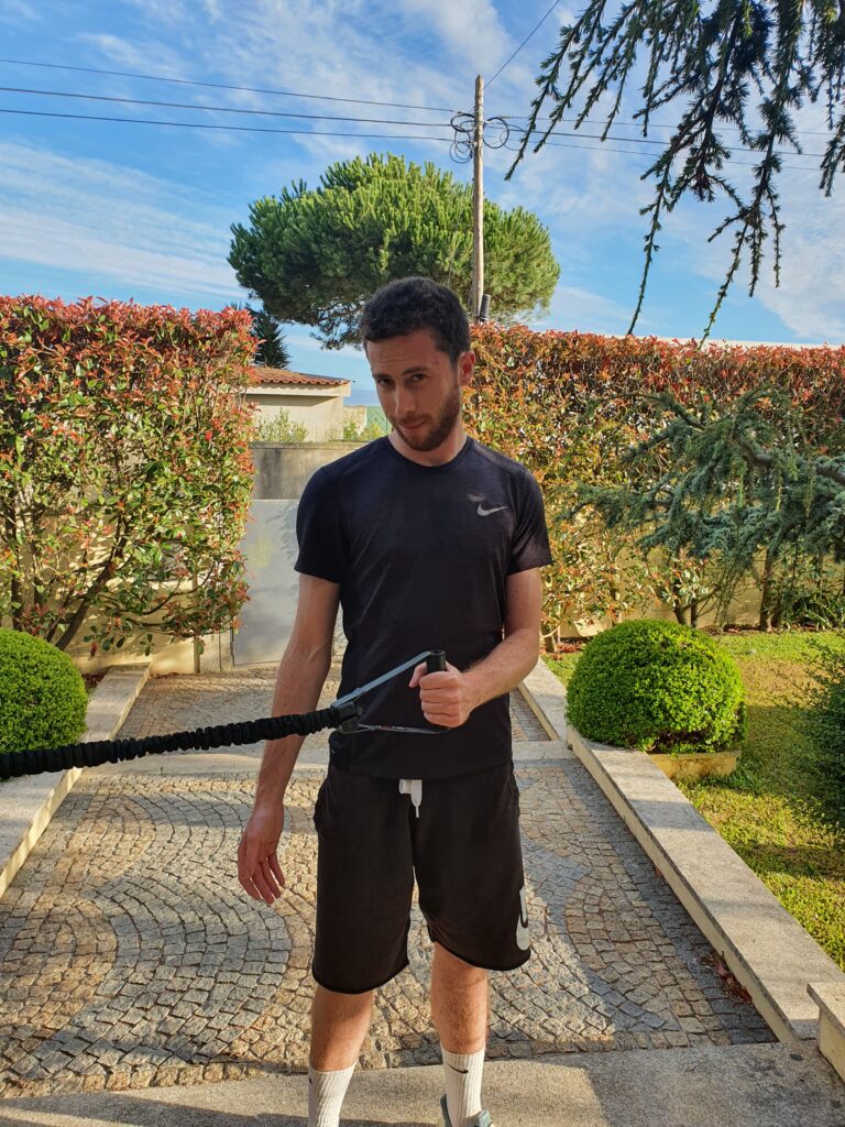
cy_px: 564
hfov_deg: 53.1
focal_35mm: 26
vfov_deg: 67.3
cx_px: 422
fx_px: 846
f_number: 2.4
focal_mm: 4.32
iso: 50
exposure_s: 1/348
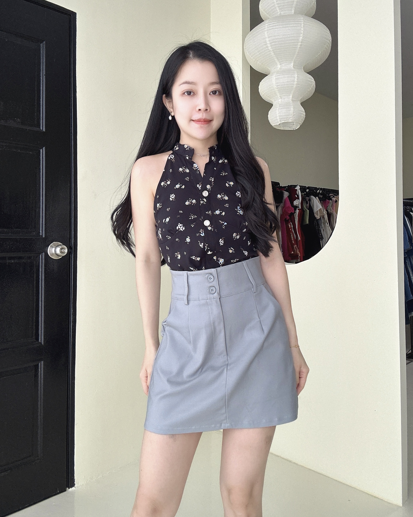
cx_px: 206
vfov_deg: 70.2
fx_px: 367
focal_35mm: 24
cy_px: 272
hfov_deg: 58.8
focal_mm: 2.69
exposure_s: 1/121
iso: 80
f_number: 1.9
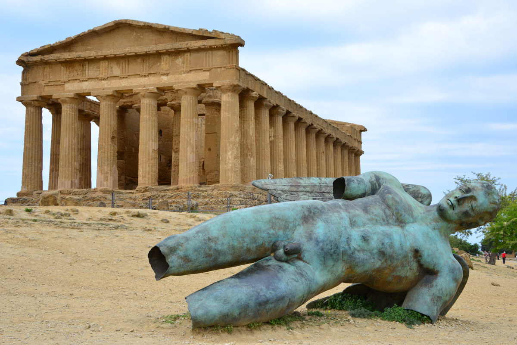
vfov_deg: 27.0
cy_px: 172
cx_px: 258
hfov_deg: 39.6
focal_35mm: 50
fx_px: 718
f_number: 14
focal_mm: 50
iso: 200
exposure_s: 1/80
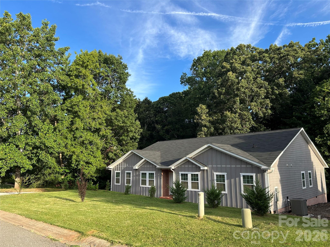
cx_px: 165
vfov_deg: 53.1
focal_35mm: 26
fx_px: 248
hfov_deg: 67.3
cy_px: 124
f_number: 1.5
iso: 50
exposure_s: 1/932
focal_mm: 5.7
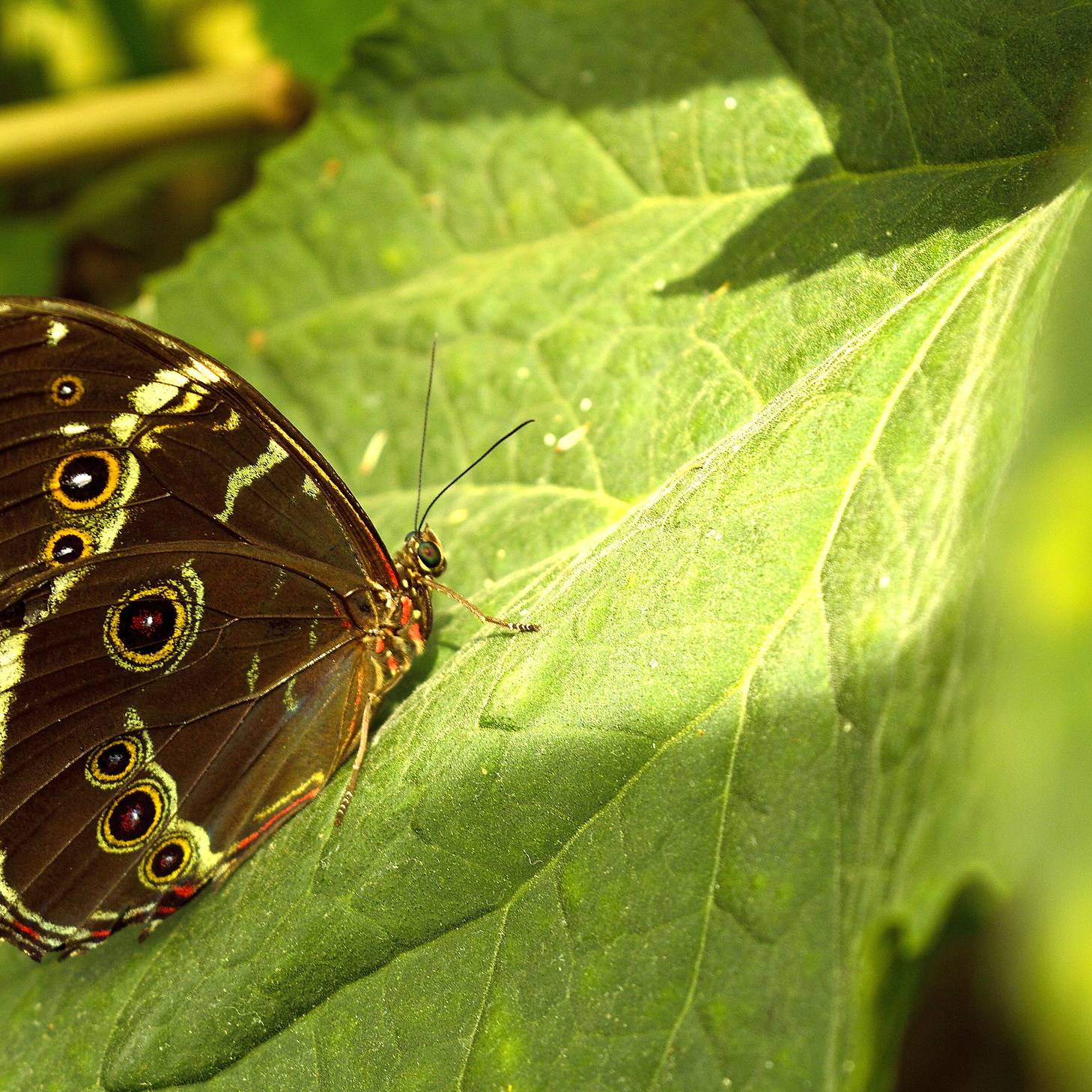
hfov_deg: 15.9
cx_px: 240
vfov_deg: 16.0
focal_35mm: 109
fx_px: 3890
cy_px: 552
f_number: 5.6
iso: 100
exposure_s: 1/80
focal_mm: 52
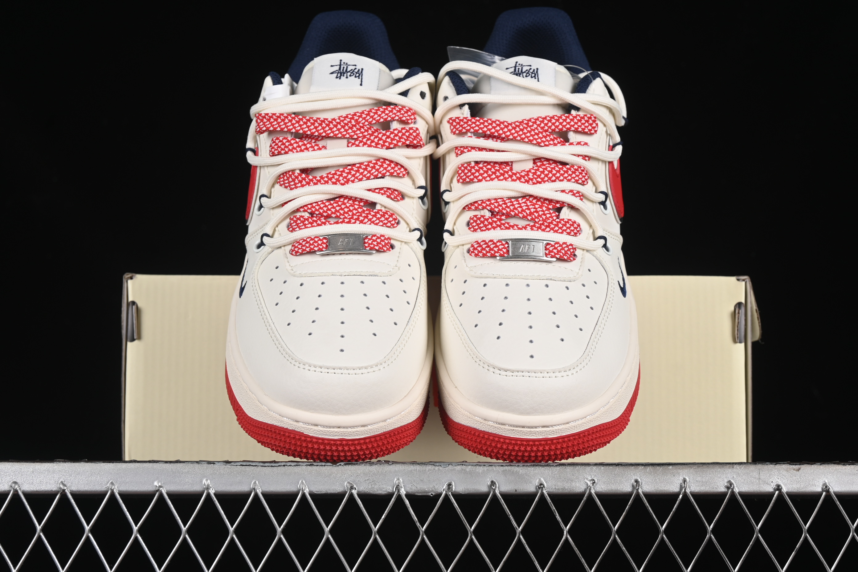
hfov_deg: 27.0
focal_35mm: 75
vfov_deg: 18.2
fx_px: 1787
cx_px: 429
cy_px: 286
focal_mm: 50
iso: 160
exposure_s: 1/80
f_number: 8
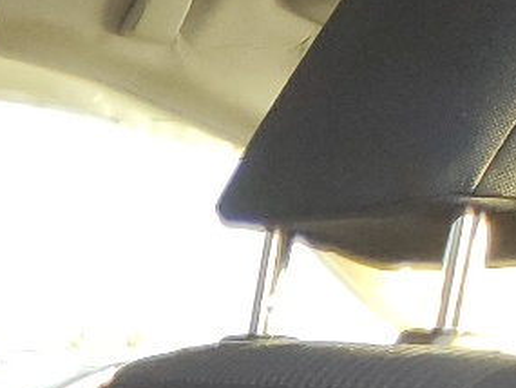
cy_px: 1037
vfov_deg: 8.9
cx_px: -746
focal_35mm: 146
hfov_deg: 11.2
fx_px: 2177
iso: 72
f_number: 1.5
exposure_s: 1/120
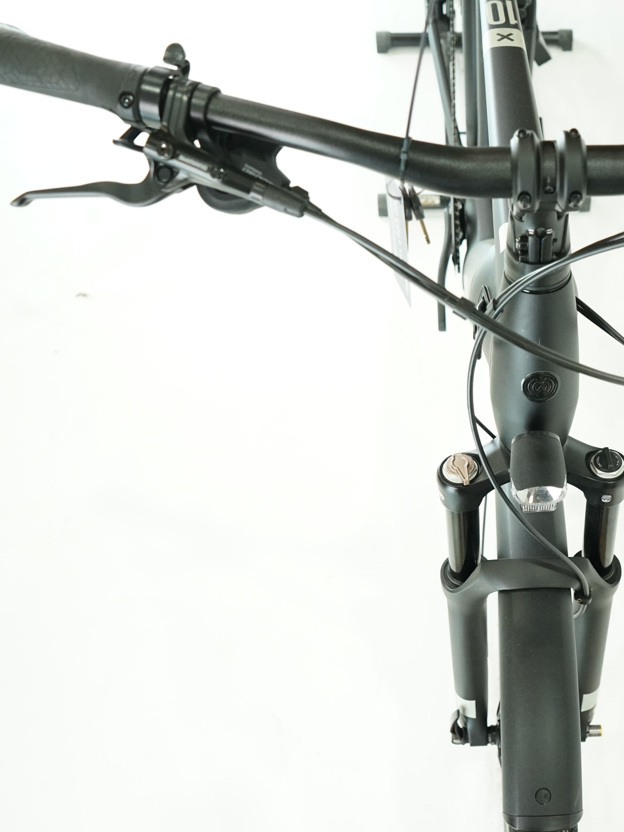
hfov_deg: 33.7
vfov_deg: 45.8
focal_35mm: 41
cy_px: 412
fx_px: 985
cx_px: 533
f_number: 5
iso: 2500
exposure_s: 1/200
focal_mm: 28
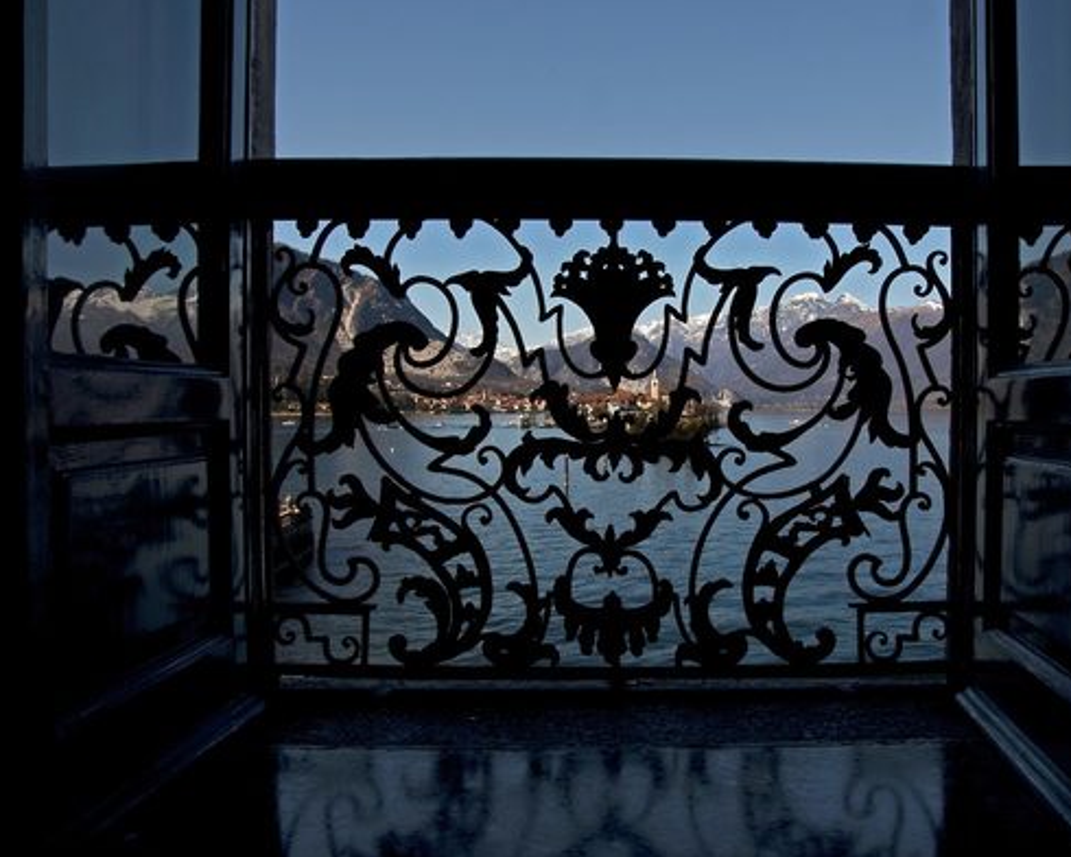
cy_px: 426
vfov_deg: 47.1
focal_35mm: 31
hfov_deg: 56.8
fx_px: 983
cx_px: 640
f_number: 22
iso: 400
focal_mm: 18
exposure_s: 1/60
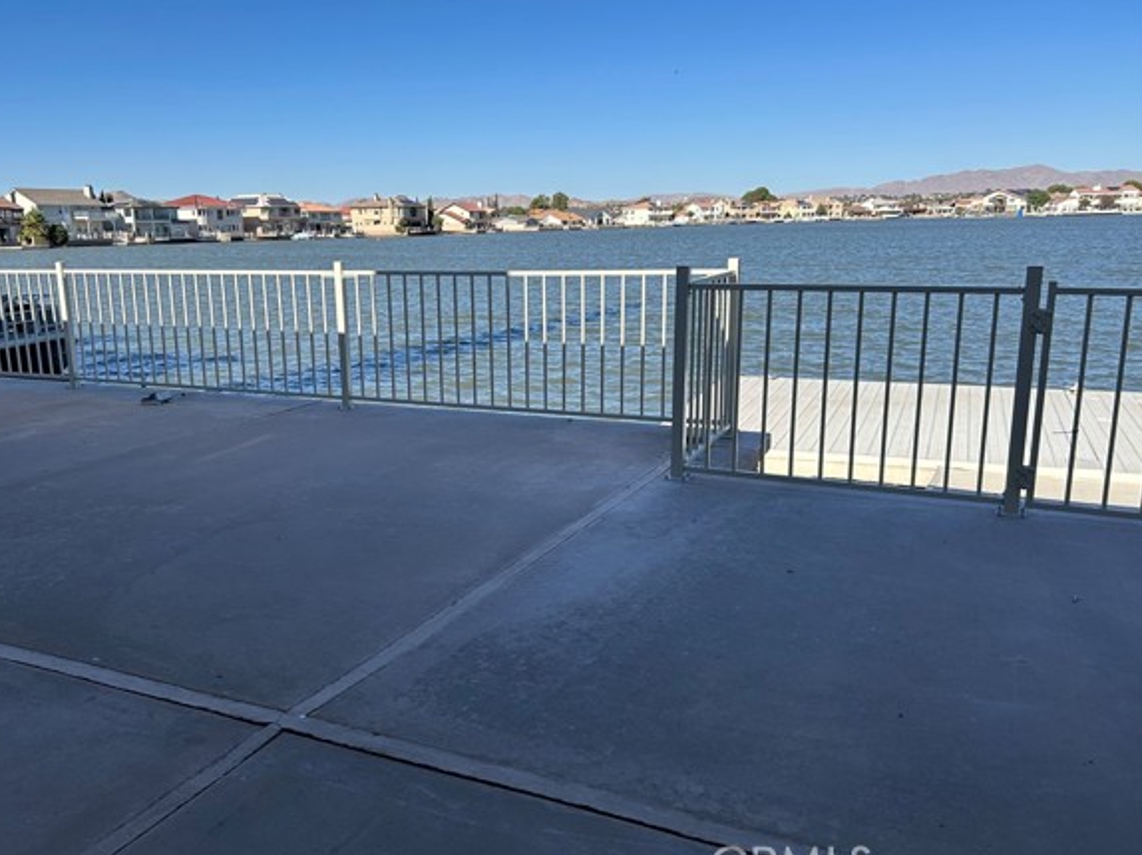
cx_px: 513
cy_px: 416
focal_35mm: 29
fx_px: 956
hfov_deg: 61.5
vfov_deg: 48.2
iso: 50
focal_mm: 5.7
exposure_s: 1/3831
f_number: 1.5
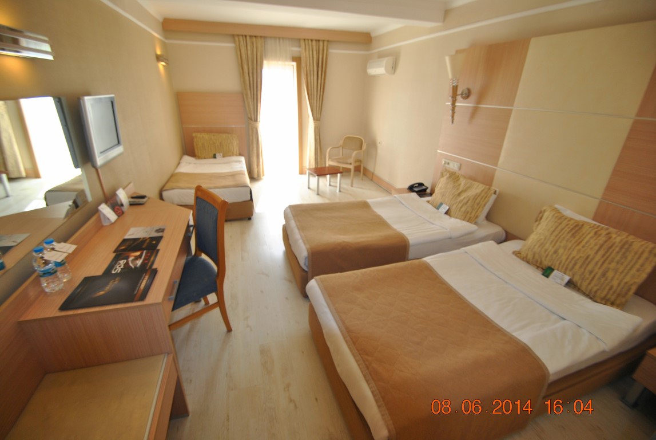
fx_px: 274
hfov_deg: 100.3
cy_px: 220
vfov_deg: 77.5
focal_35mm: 15
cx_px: 328
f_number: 3.5
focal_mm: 10
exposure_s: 1/60
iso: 200
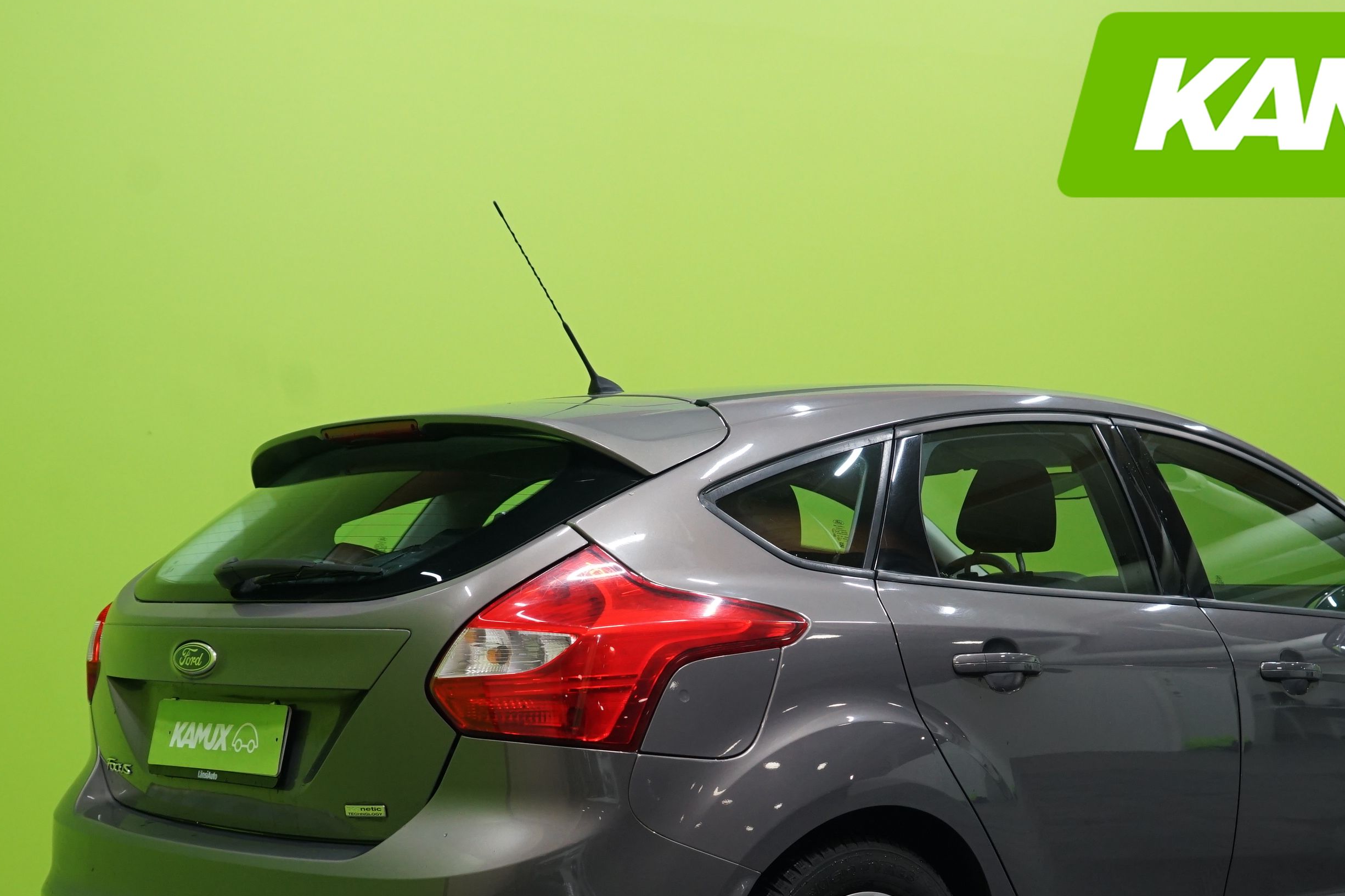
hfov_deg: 37.4
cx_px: 786
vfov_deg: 25.2
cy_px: 662
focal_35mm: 53
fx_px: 1980
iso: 1000
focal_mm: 33
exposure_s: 1/20
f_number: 5
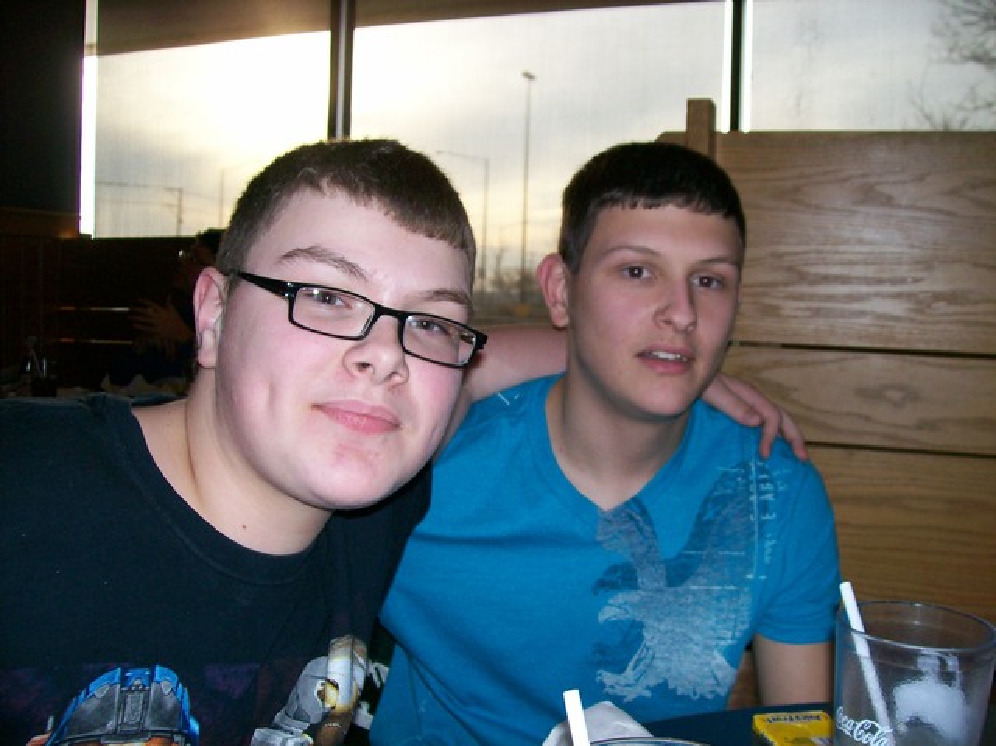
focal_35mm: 36
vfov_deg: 39.6
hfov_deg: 51.4
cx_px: 498
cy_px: 373
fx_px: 1035
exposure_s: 1/64
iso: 80
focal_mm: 6
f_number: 2.7
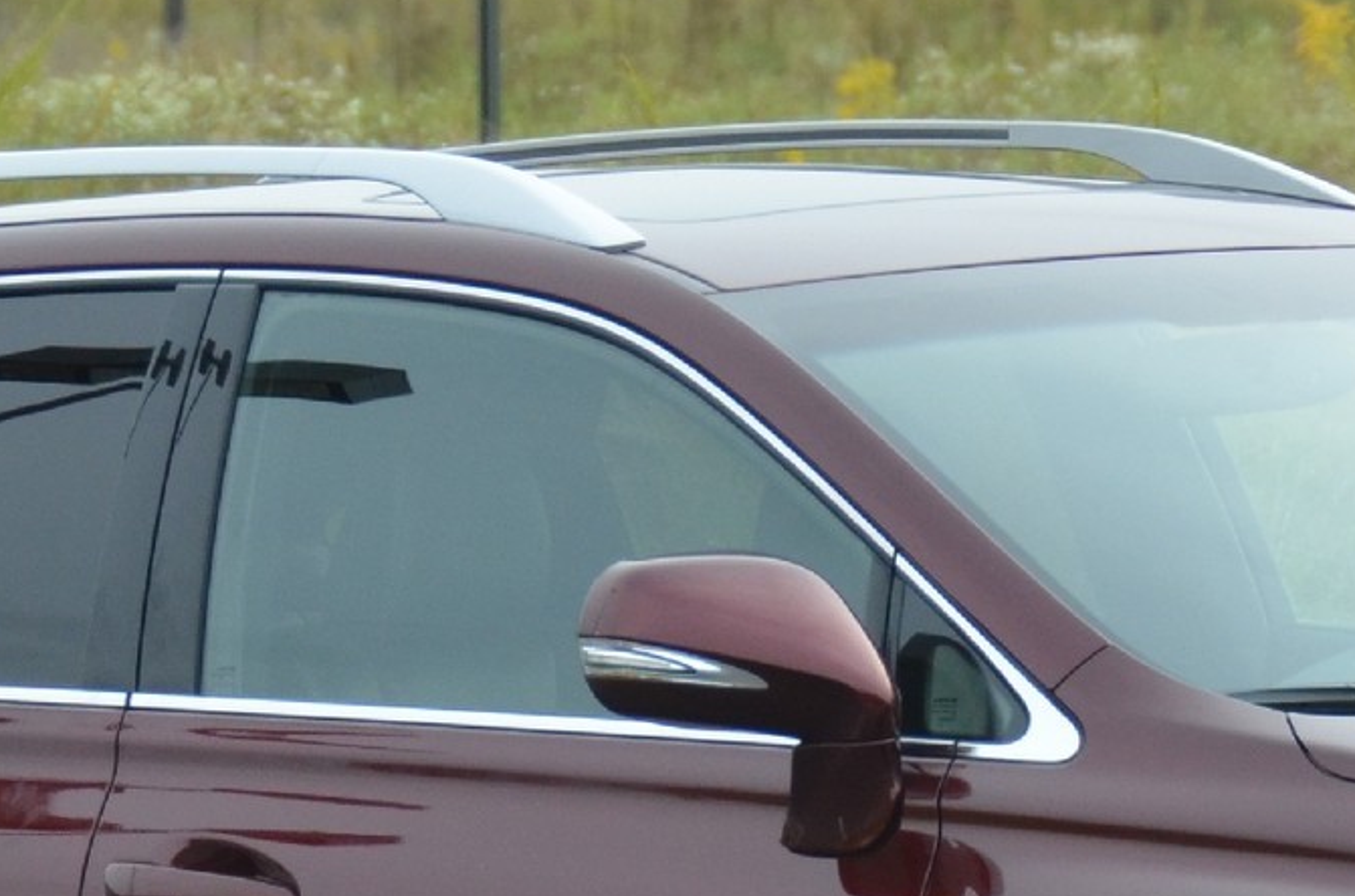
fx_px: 22037
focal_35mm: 587
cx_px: 996
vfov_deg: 2.3
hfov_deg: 3.5
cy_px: 739
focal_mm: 105
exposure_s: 1/1000
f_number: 5.3
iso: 720
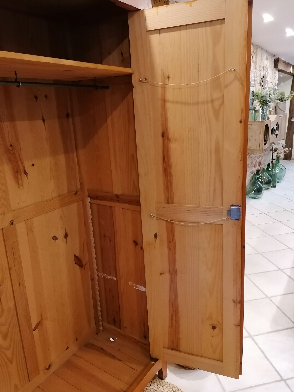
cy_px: 192
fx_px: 317
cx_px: 147
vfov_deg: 63.4
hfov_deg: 49.7
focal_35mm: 28
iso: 500
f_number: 1.8
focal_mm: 4.75
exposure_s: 1/20
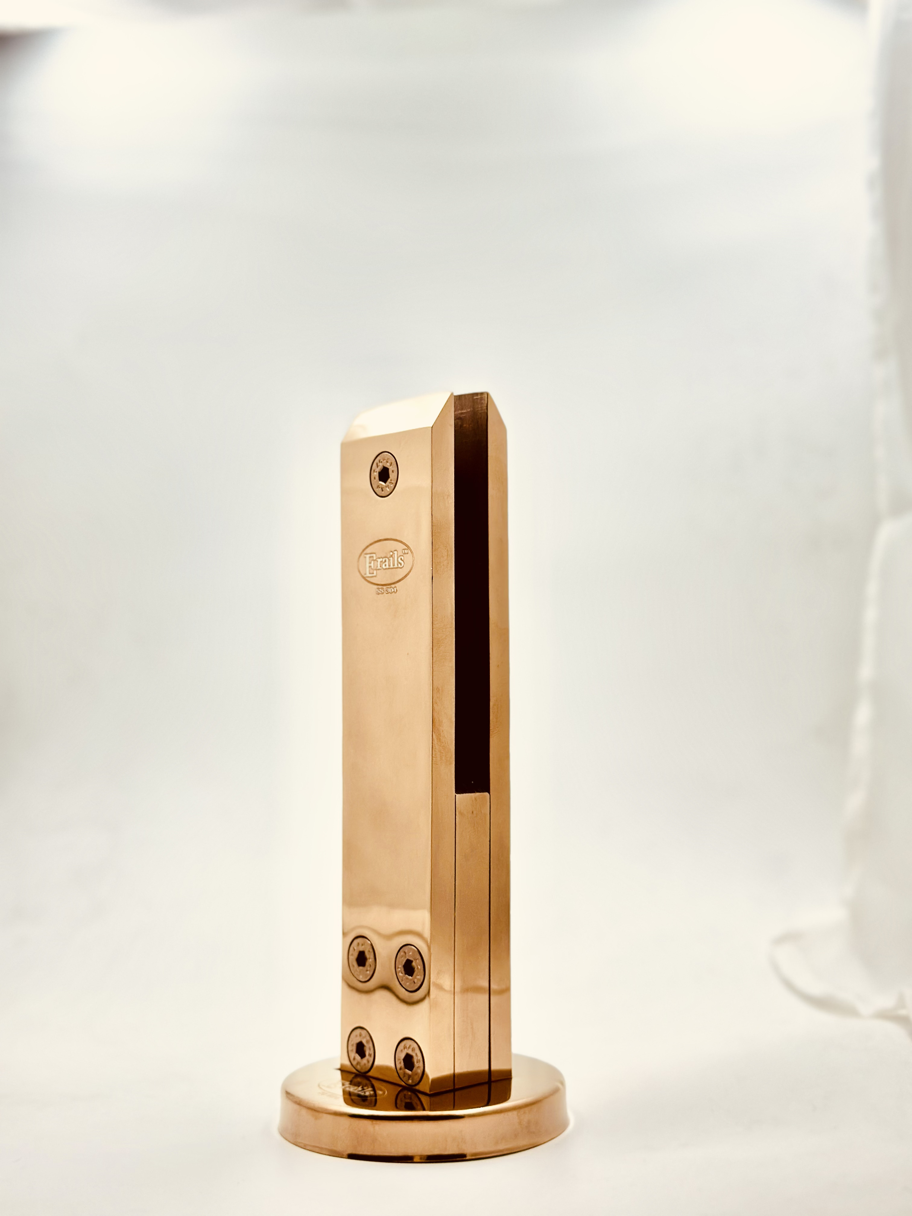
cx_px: 456
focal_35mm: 48
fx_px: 1686
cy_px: 608
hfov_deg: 30.3
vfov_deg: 39.7
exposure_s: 1/1073
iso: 80
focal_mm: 6.86
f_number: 1.78
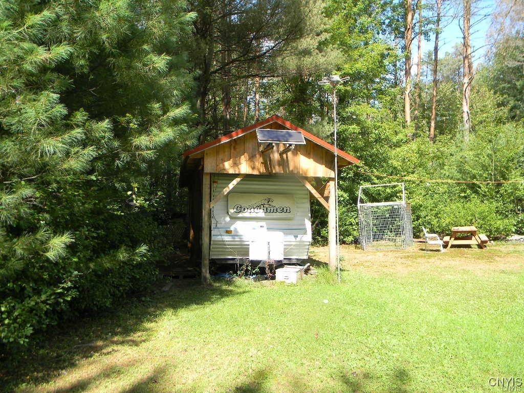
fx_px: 424
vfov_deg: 49.7
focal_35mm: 28
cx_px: 262
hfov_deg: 63.4
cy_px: 196
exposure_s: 1/193
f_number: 3.5
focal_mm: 5
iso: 80
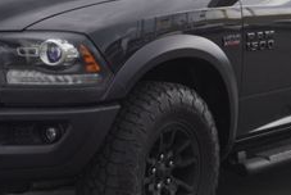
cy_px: 90
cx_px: 136
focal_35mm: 122
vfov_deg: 11.2
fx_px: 991
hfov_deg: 16.7
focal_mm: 29
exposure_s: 1/125
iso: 100
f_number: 7.1
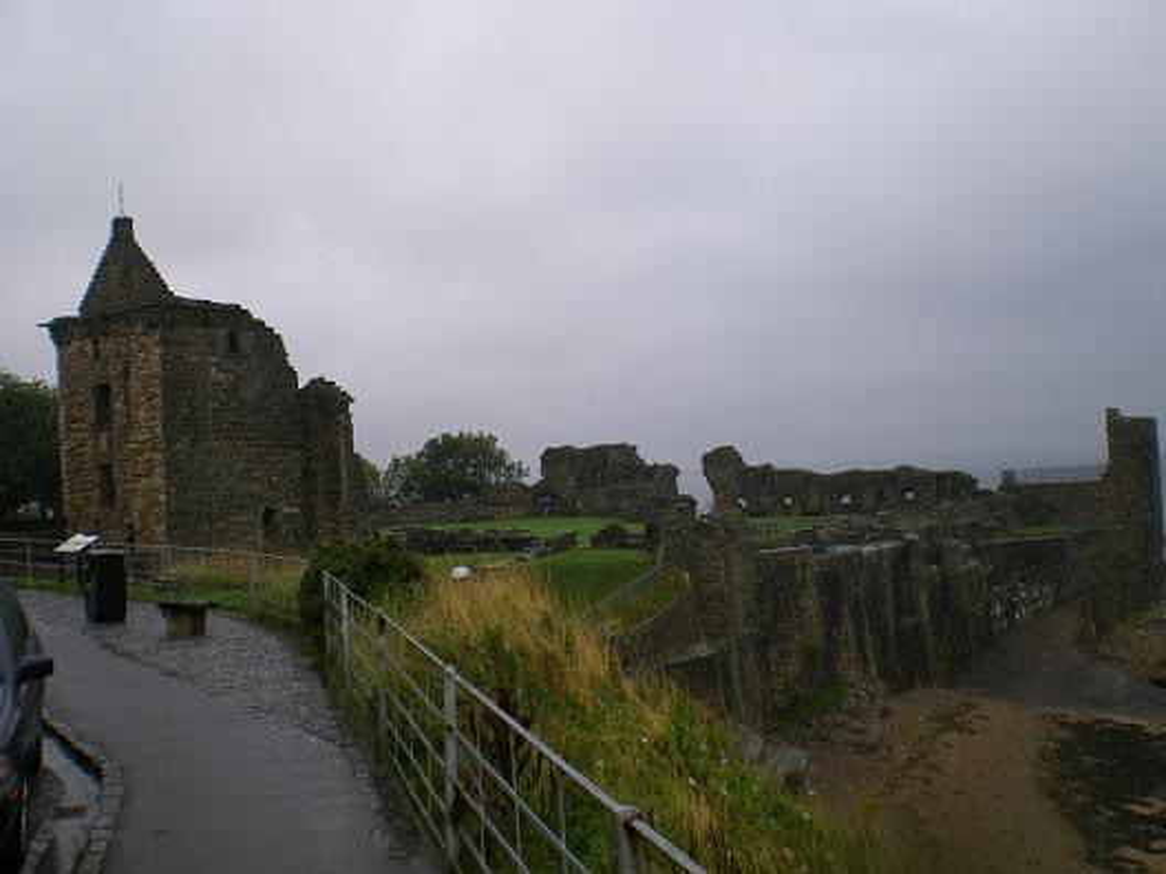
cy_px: 437
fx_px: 1280
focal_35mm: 38
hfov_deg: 49.0
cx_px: 583
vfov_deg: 37.7
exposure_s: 1/125
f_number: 4.6
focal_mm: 6.3
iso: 64
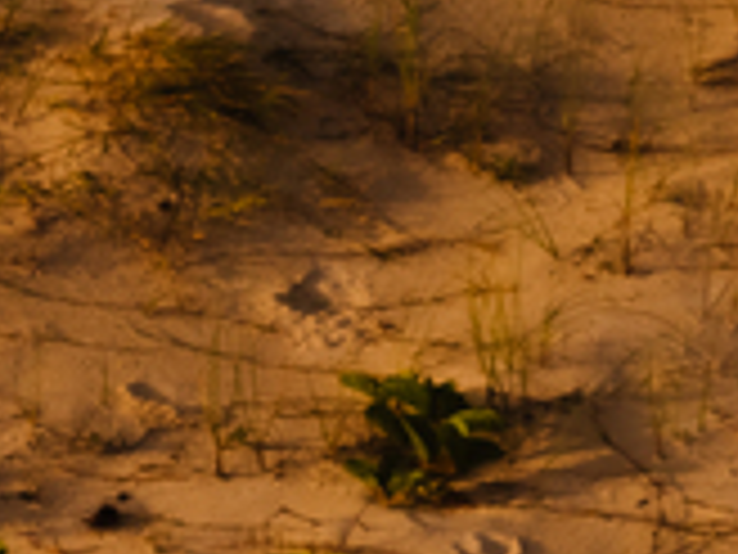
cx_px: -1755
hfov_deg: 5.2
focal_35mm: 351
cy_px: 820
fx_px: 7483
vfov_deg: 4.2
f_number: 8
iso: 200
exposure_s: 1/400
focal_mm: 50
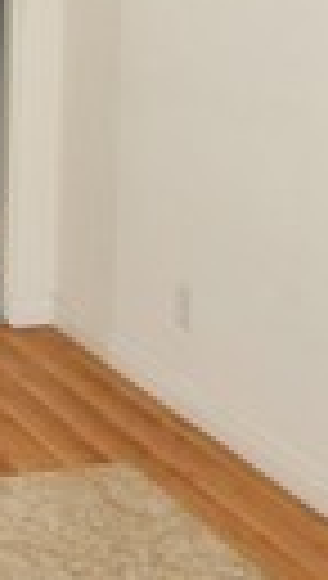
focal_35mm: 78
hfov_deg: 13.8
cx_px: -274
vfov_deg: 24.6
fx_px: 1201
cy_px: -110
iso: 280
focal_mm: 10
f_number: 4
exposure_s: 1/60
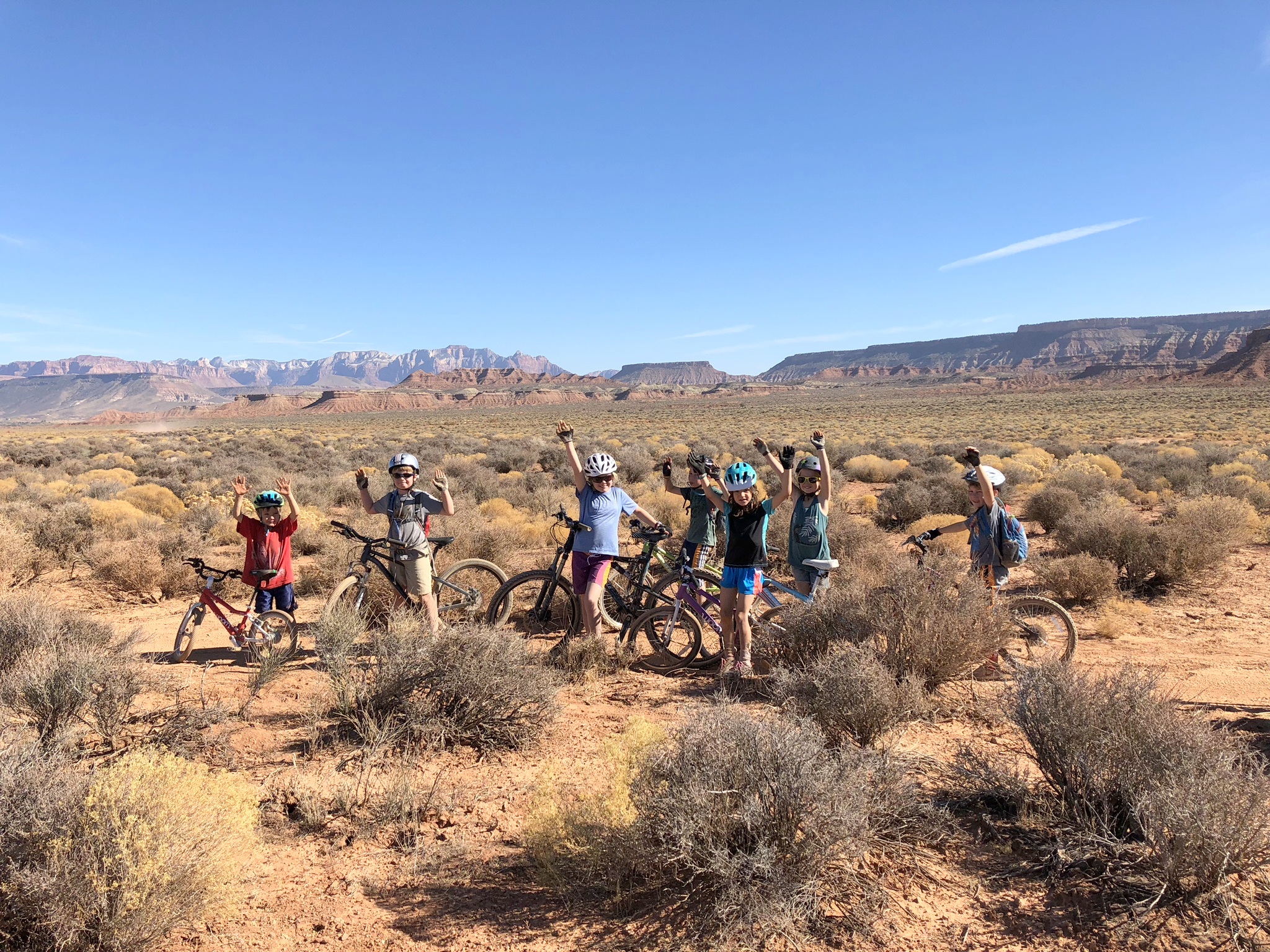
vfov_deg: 48.2
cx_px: 635
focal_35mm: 29
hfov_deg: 61.7
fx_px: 1064
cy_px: 476
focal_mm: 3.99
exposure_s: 1/1845
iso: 20
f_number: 1.8
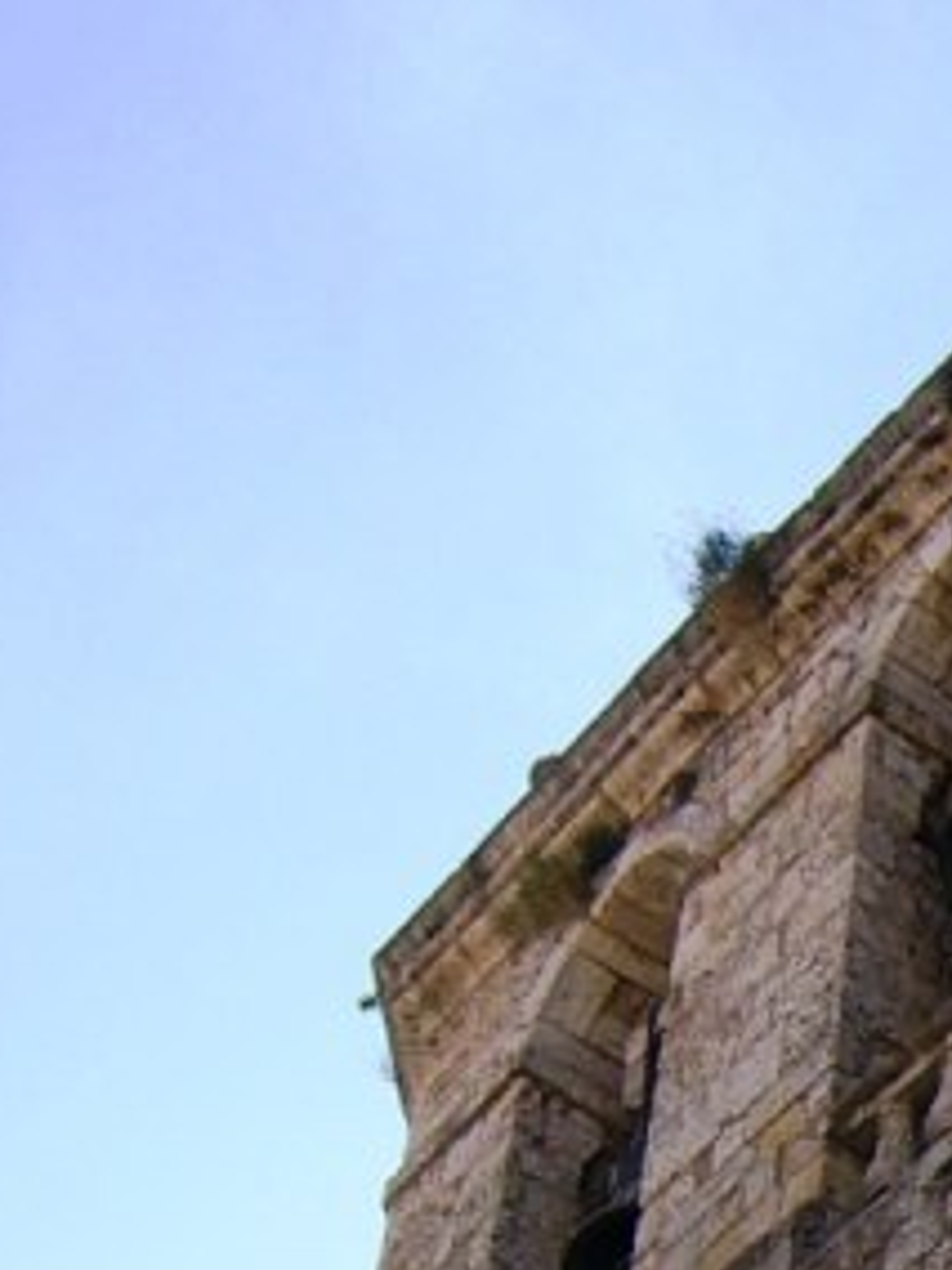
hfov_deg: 10.2
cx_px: 1685
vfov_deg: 14.0
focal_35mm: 137
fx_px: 5024
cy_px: 1498
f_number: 4.3
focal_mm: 6.2
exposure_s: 1/500
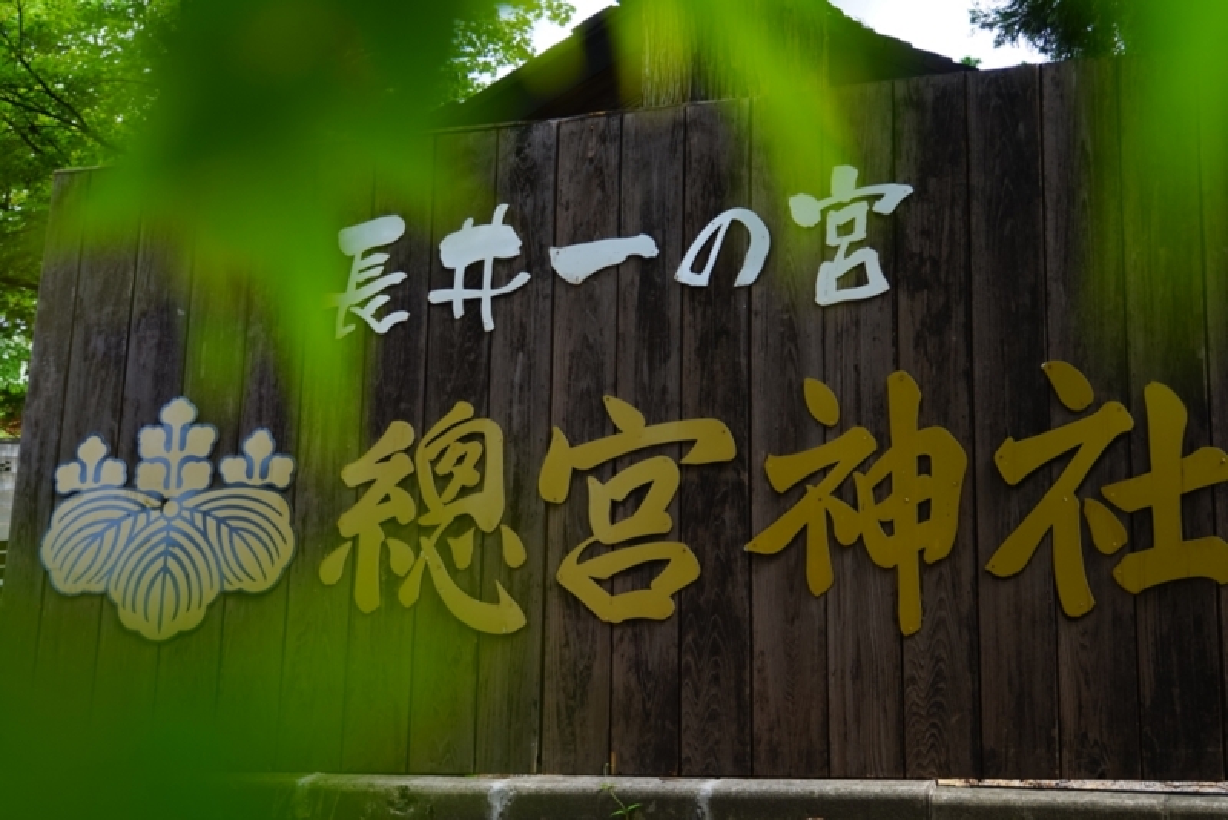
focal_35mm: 61
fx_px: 2081
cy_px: 410
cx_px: 614
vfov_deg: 22.3
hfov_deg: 32.9
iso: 100
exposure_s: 1/100
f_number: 5
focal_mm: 41
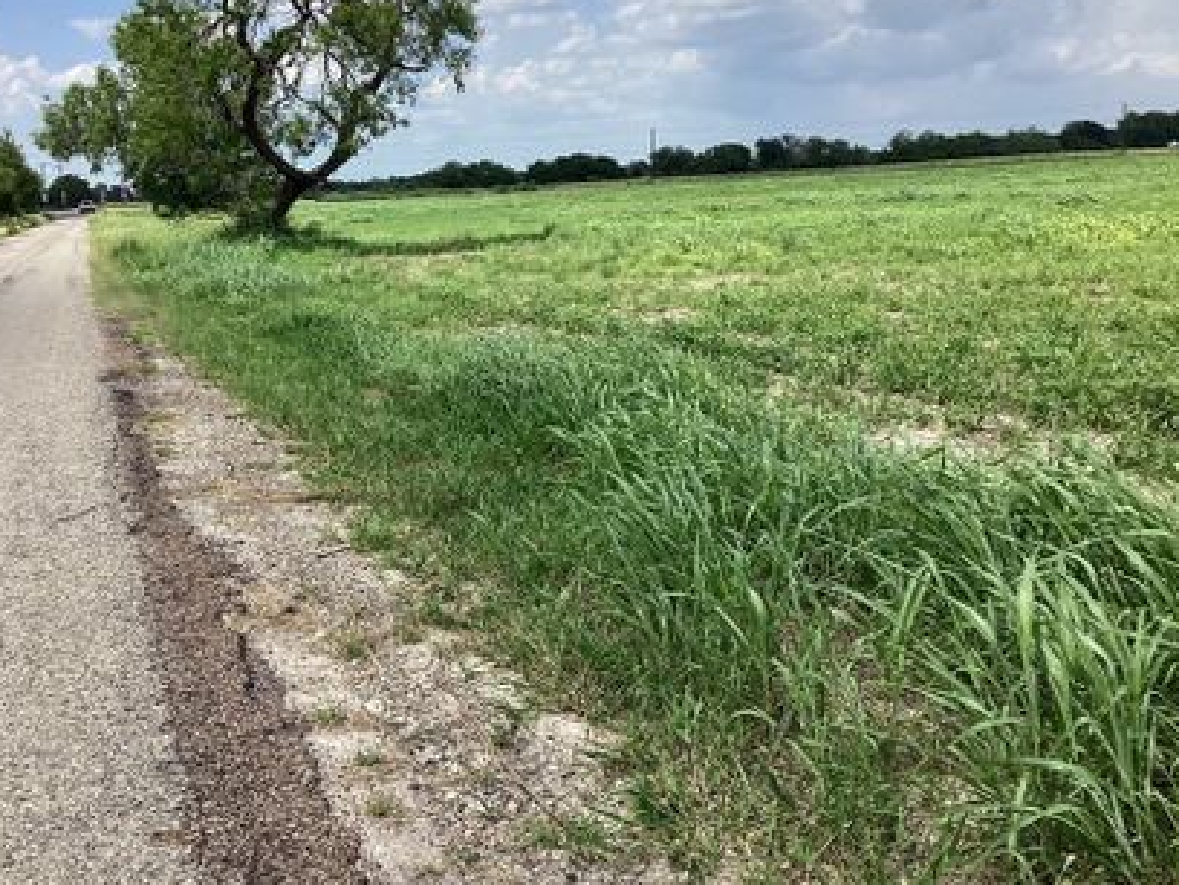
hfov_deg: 48.7
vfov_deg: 37.7
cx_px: 471
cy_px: 386
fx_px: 1294
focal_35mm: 38
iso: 25
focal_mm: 3.3
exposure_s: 1/1431
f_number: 2.4
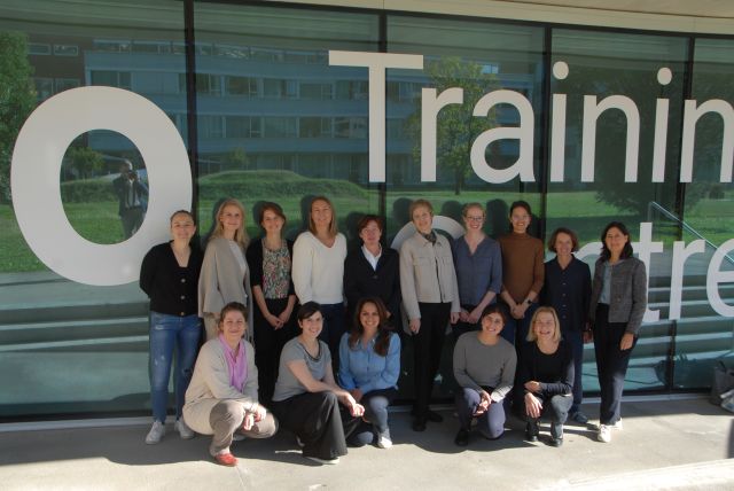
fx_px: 673
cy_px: 246
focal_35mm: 33
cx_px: 367
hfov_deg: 57.2
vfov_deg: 40.0
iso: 200
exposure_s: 1/160
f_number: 6.3
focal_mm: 22
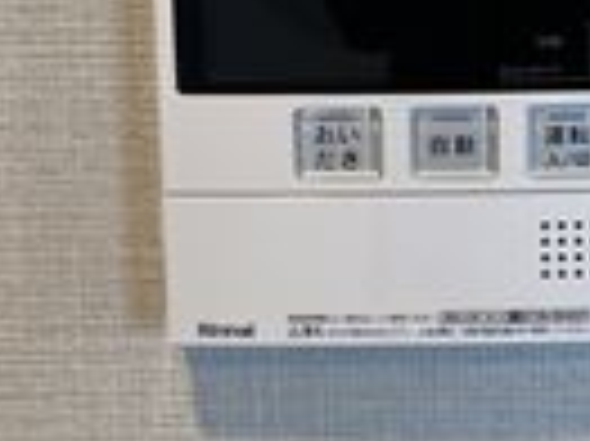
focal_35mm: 127
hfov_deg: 15.4
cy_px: 63
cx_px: 468
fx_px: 2163
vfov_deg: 11.6
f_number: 1.8
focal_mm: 4.25
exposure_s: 1/100
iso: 80
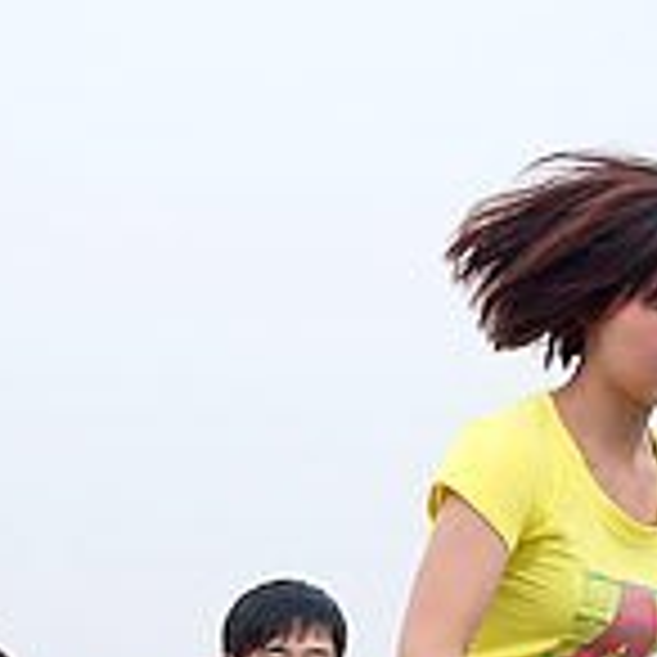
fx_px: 5411
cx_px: 500
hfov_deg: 6.9
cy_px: 821
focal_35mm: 252
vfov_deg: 6.9
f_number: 4.8
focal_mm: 48
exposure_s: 1/640
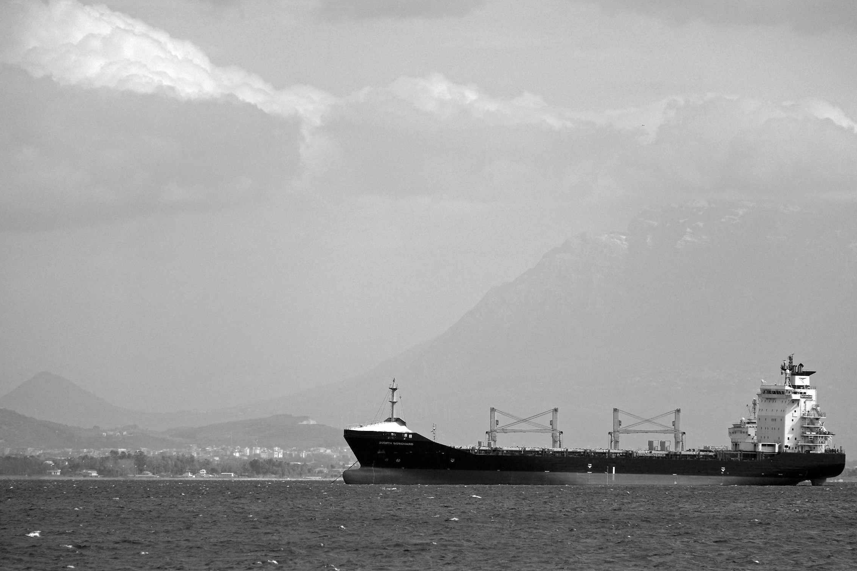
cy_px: 303
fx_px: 8736
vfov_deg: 3.7
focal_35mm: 367
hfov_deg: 5.6
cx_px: 452
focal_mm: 230
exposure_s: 1/1600
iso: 320
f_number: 6.7
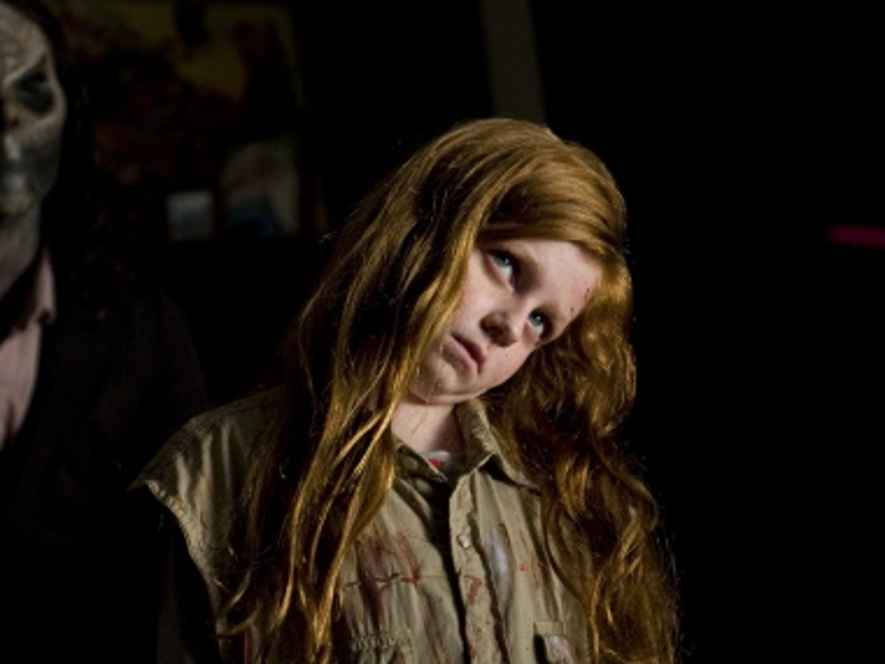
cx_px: 284
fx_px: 2403
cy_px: 325
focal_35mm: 94
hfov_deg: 20.8
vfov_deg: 15.7
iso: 1600
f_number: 3.2
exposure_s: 1/60
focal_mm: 62
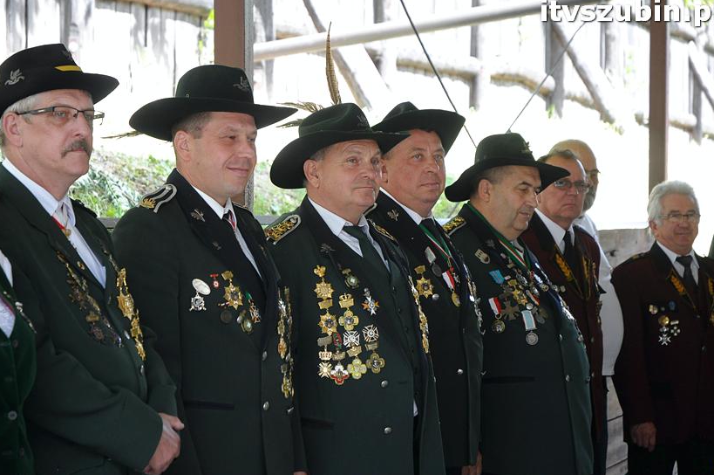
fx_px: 2159
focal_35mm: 109
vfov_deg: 12.5
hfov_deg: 18.8
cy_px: 231
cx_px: 366
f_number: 4.5
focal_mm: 70
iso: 800
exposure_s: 1/200
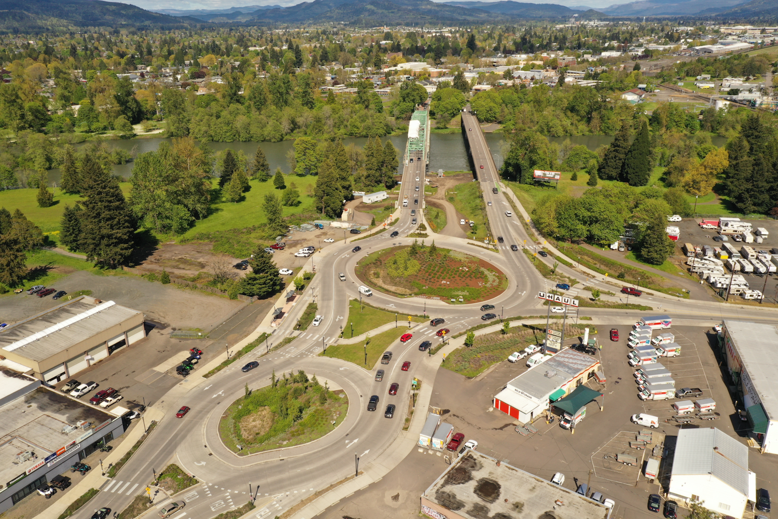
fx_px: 605
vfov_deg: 46.4
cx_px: 389
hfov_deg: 65.5
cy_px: 260
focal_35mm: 28
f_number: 8
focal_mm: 10.26
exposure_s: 1/240
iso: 100
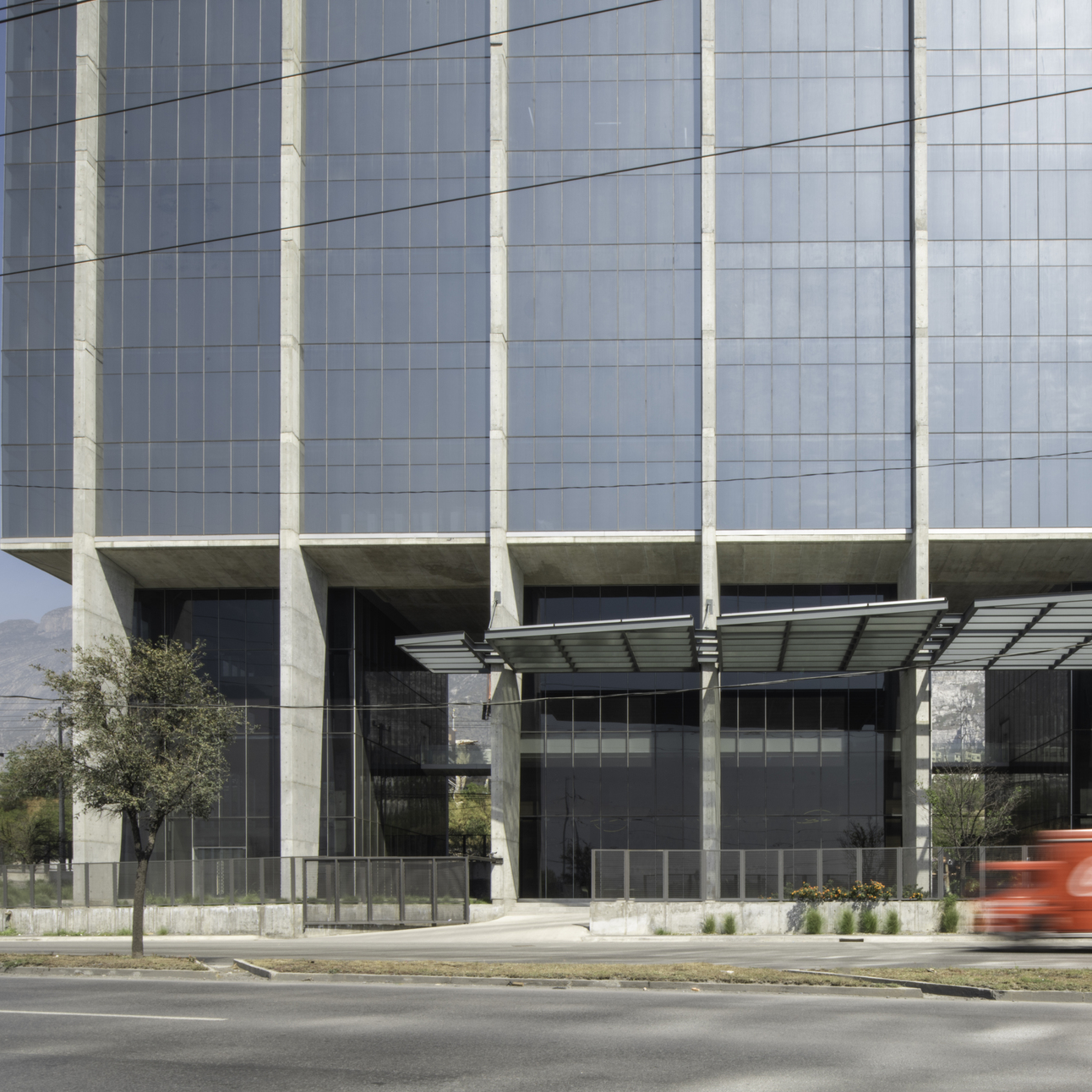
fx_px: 892
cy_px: 532
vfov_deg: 62.9
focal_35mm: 25
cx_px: 707
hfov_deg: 61.7
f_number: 32
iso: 64
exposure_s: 1/10
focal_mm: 19
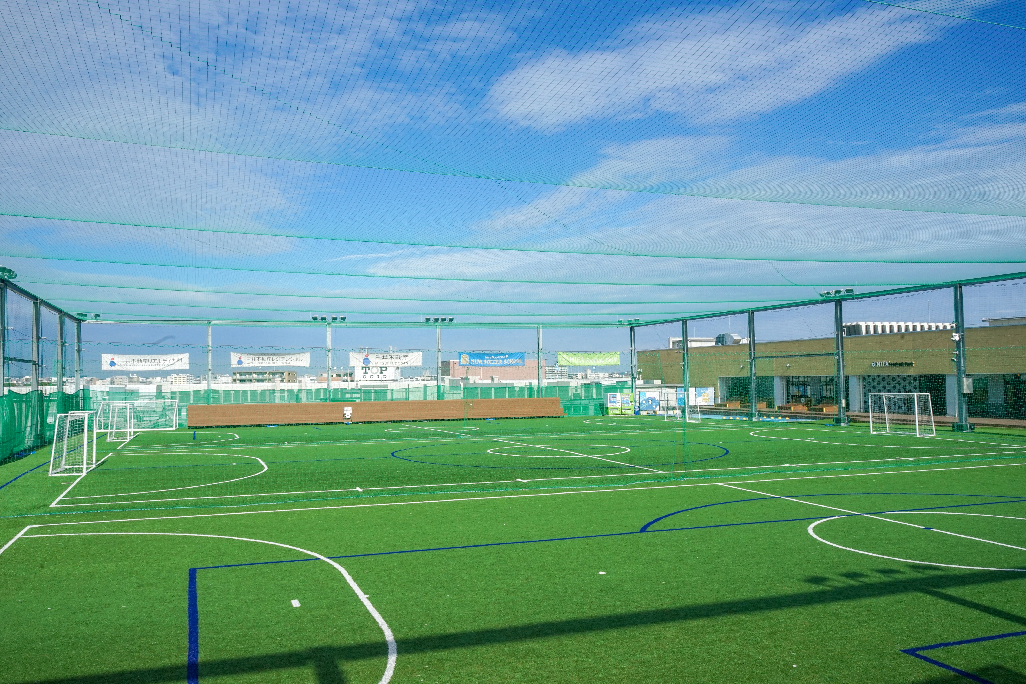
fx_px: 855
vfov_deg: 43.6
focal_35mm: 30
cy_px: 342
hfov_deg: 61.9
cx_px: 513
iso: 640
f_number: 20
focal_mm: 30
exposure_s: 1/500
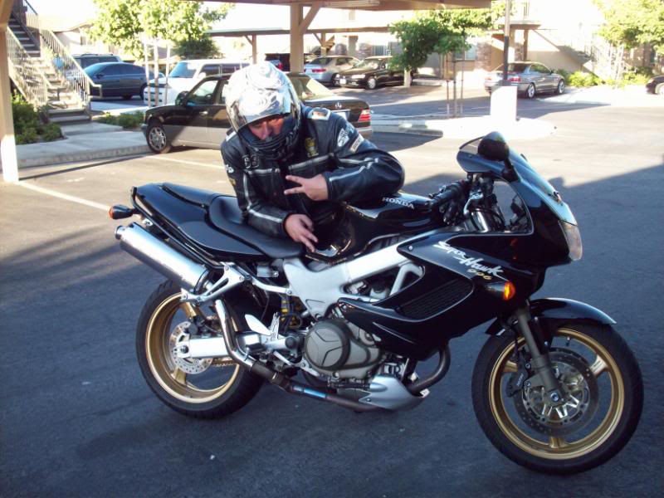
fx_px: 710
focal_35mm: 37
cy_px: 249
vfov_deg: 38.7
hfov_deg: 50.1
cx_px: 332
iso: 80
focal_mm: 6.2
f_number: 2.8
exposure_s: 1/120
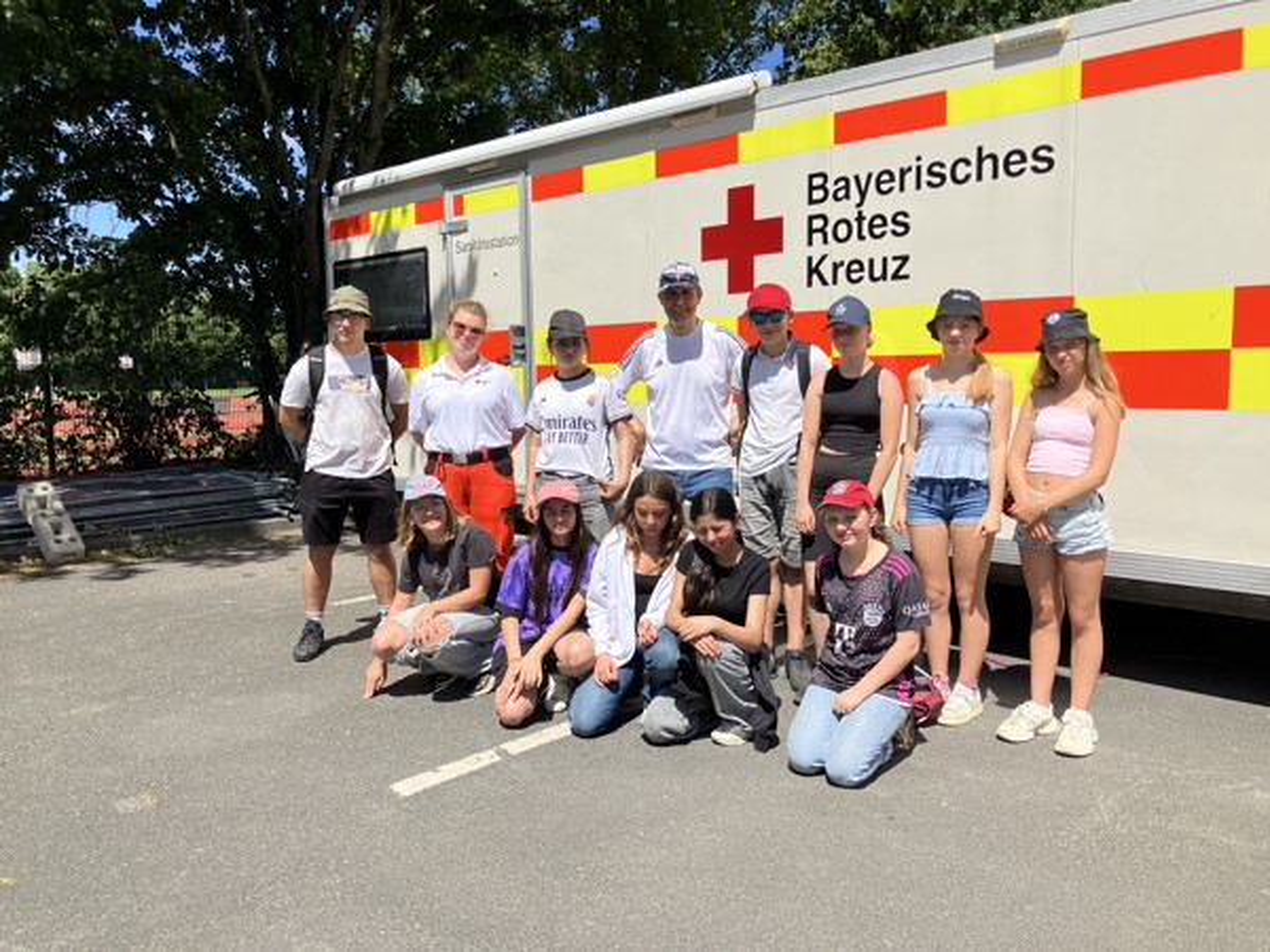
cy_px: 476
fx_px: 1027
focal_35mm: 28
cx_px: 635
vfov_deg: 49.7
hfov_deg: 63.4
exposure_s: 1/2703
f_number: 1.8
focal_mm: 3.99
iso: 32
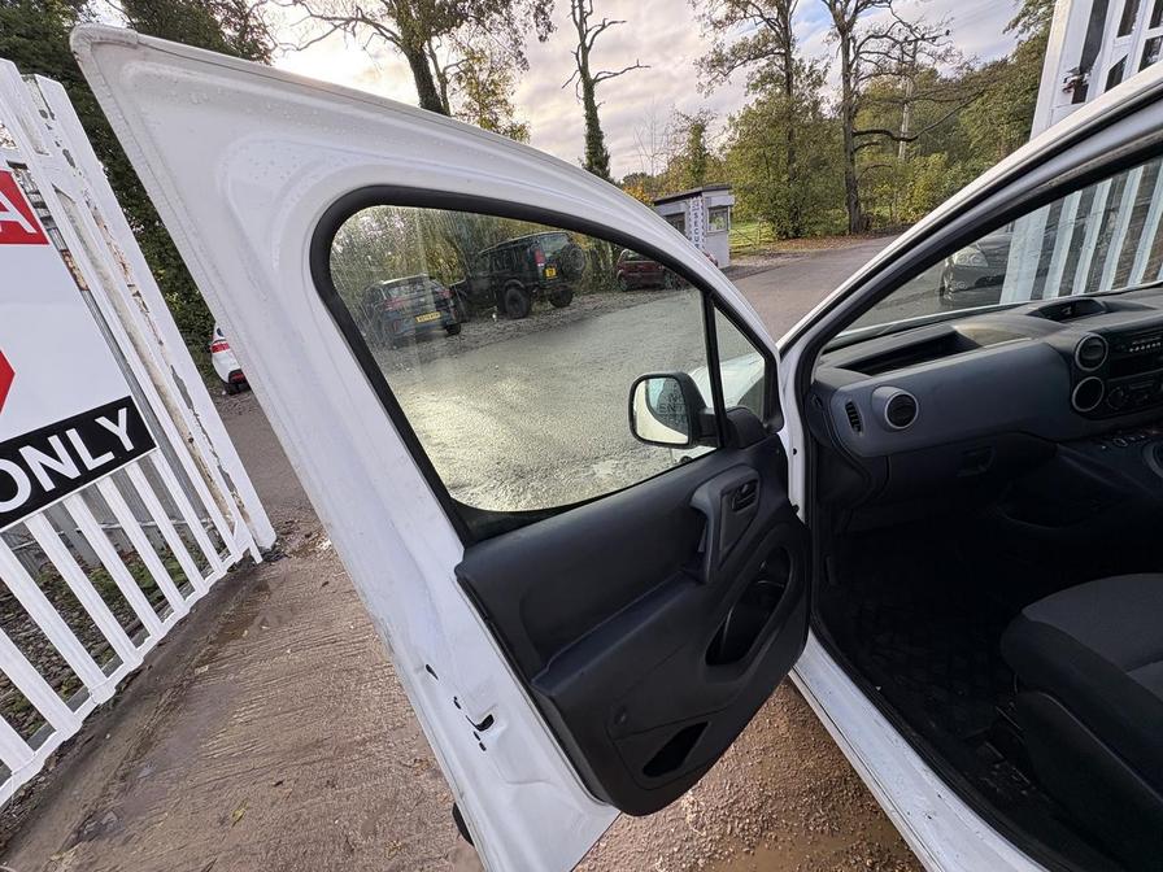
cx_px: 582
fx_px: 470
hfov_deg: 102.1
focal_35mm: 14
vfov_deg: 85.7
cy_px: 436
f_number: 2.2
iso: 40
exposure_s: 1/200
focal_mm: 2.22
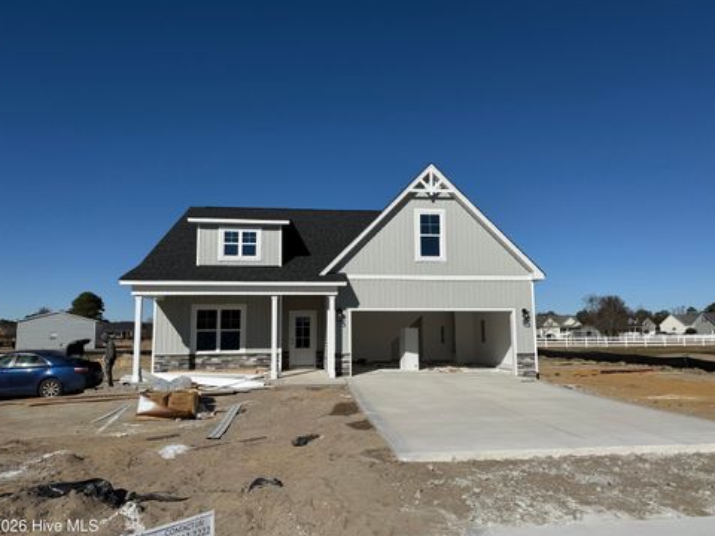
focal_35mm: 25
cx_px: 352
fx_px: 516
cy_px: 272
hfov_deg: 69.4
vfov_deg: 54.9
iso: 80
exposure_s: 1/11905
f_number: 1.78
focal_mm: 6.76
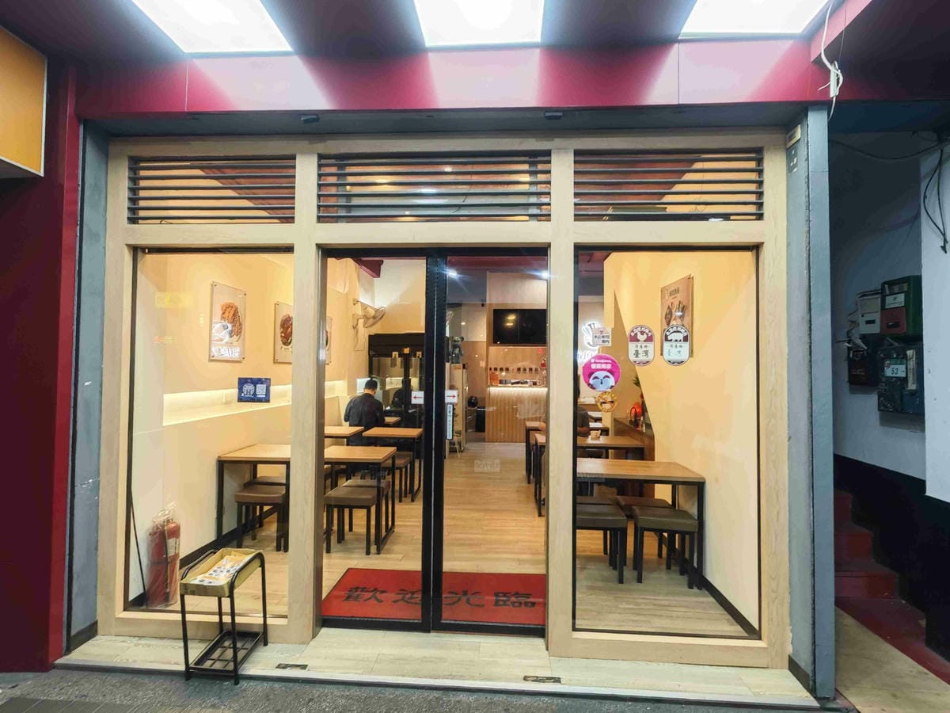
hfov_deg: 91.0
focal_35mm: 17
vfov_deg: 74.7
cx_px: 475
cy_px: 356
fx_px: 467
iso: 250
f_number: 1.8
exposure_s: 1/60
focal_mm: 2.03
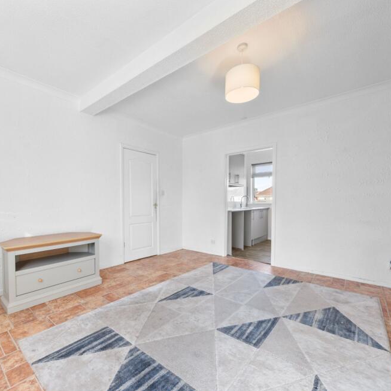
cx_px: 157
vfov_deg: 87.4
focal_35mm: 16
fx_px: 204
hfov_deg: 86.4
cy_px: 201
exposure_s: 1/2.5
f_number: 13
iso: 800
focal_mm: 12
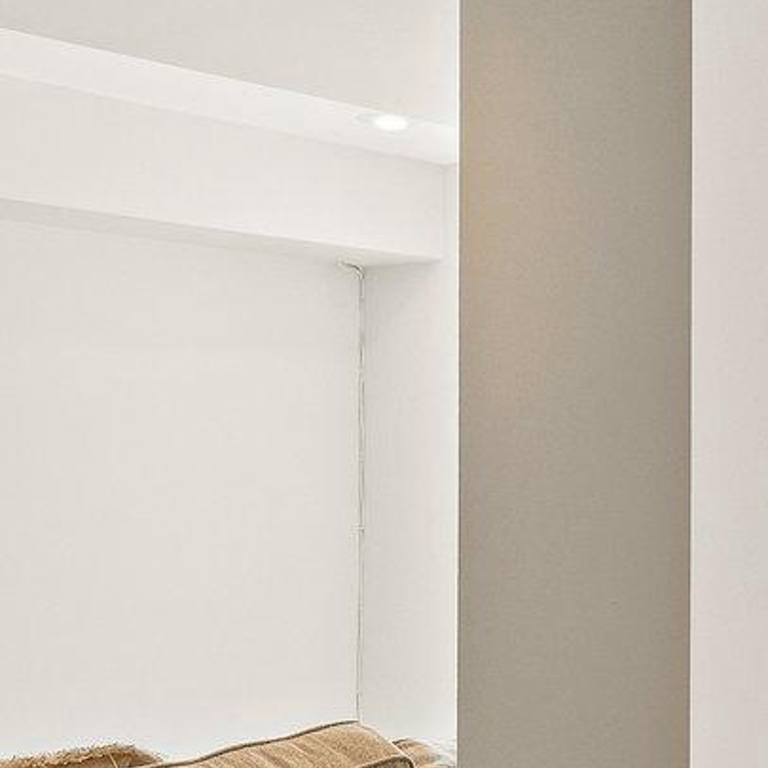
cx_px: 728
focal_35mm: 73
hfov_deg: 22.9
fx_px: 1832
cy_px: 574
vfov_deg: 23.4
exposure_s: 1/15
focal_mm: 17
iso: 1250
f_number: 8
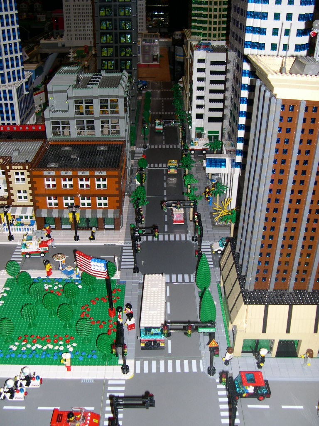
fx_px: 467
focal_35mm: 38
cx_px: 160
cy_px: 213
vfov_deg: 49.0
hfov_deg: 37.7
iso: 100
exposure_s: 1/60
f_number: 2.8
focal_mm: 8
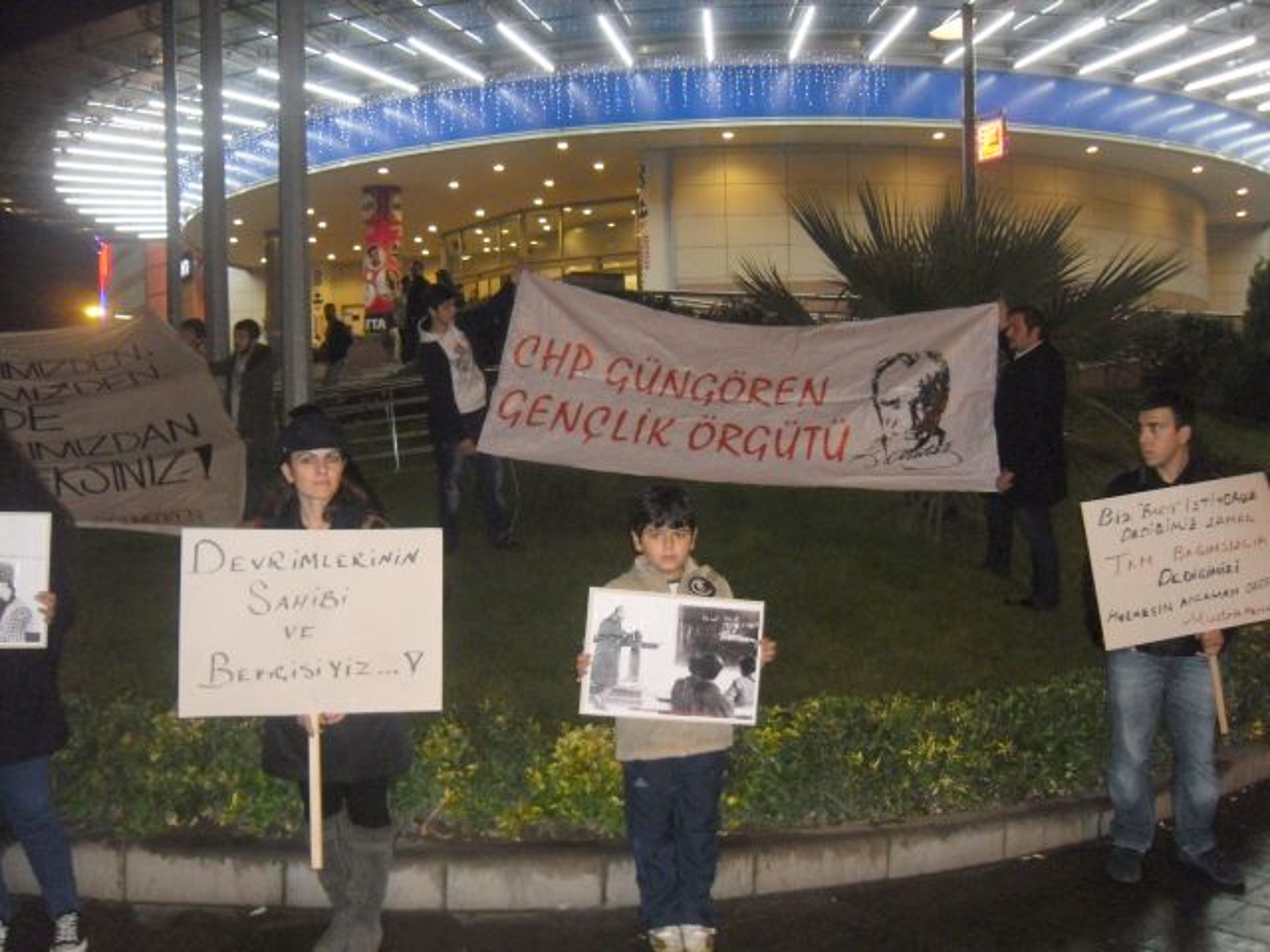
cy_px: 476
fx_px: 1247
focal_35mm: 34
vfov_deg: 41.8
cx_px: 635
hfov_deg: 54.0
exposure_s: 1/45
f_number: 2.8
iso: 400
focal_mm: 6
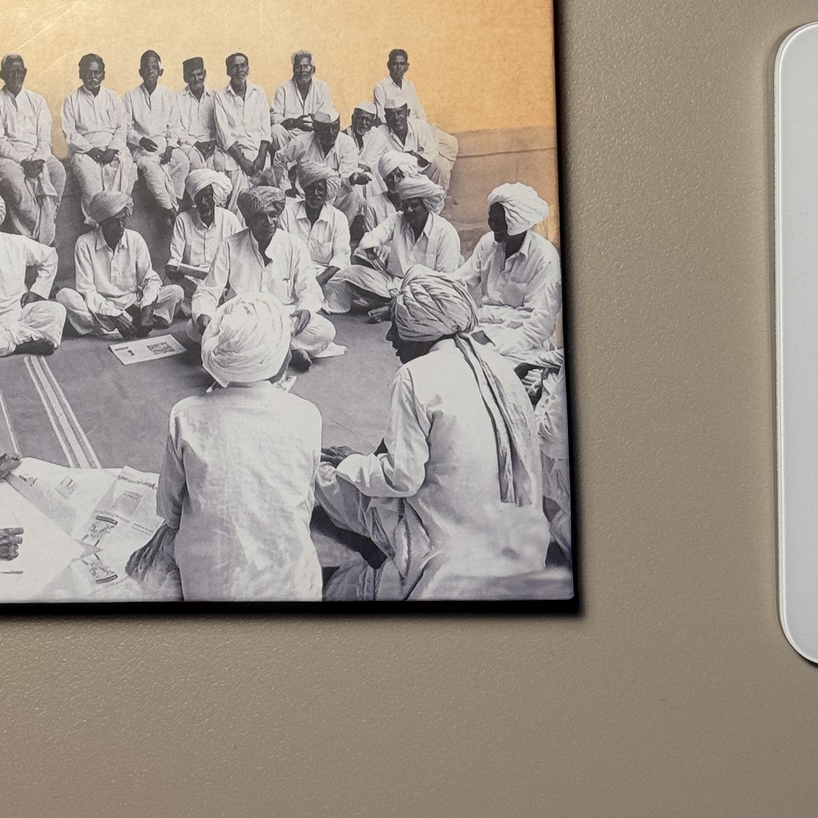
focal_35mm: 95
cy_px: -10
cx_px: 210
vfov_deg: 17.8
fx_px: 2540
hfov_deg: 18.2
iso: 50
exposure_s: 1/100
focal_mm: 6.76
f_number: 1.78
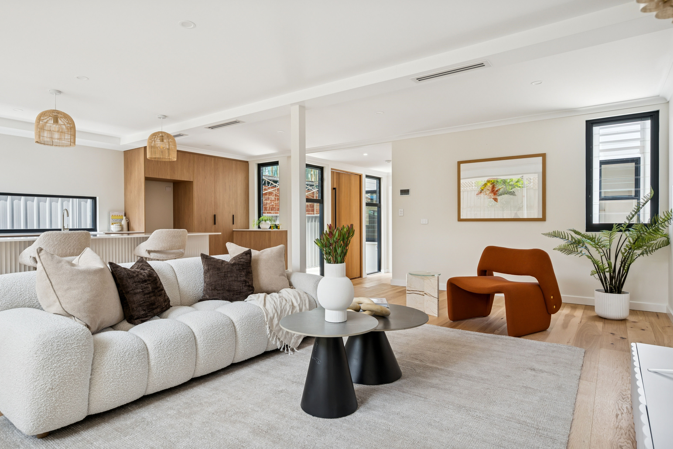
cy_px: 225
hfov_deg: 81.2
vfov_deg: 59.5
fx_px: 393
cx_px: 321
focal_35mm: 21
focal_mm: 20
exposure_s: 1/100
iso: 400
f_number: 9
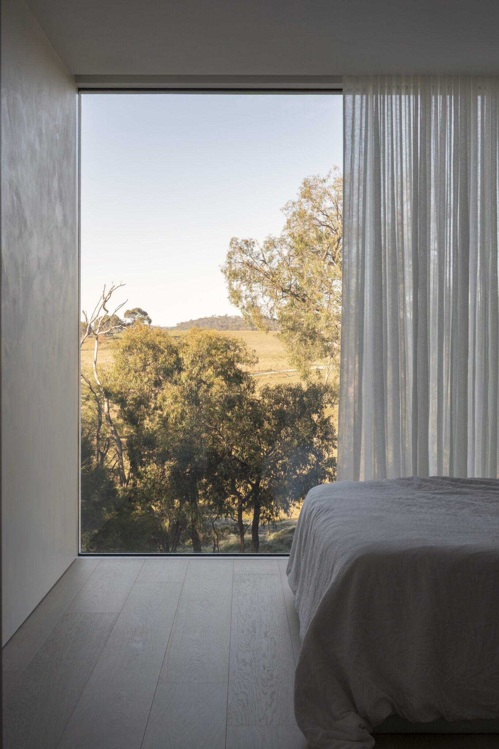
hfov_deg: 29.2
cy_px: 374
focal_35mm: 46
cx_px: 250
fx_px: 957
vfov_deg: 42.7
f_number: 14
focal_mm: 46
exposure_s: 1/40
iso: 200
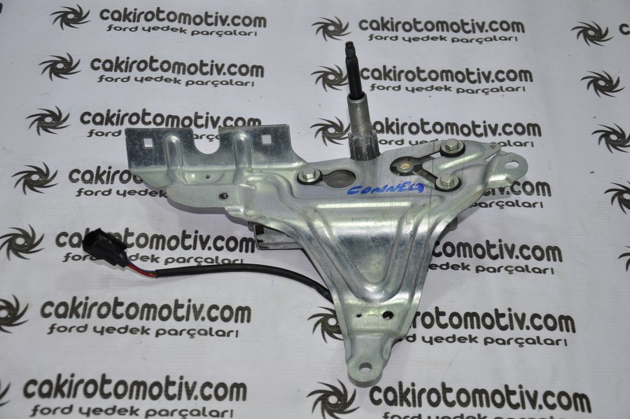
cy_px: 210
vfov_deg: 20.1
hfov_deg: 29.9
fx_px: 1180
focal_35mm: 68
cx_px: 315
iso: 200
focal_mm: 45
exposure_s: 1/80
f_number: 4.8
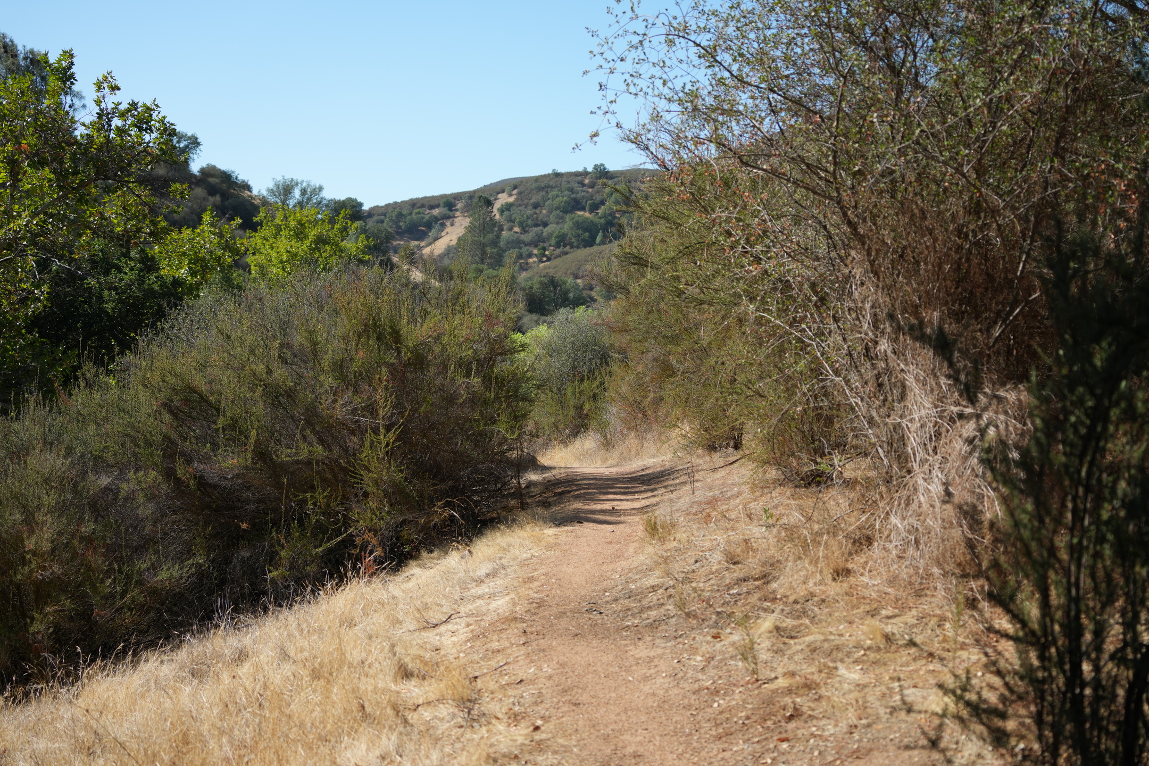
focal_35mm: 50
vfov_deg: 27.0
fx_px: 1596
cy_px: 383
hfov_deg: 39.6
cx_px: 574
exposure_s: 1/1000
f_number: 4.5
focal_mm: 50
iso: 200
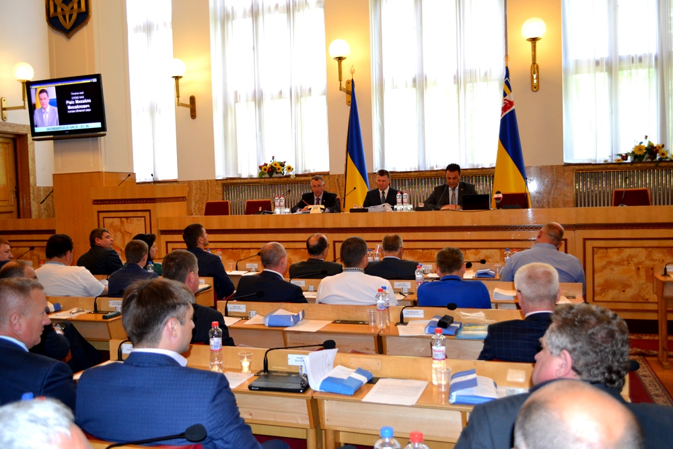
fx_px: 617
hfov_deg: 57.2
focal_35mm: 33
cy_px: 224
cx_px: 336
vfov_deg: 40.0
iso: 1100
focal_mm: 22
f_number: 3.8
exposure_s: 1/60
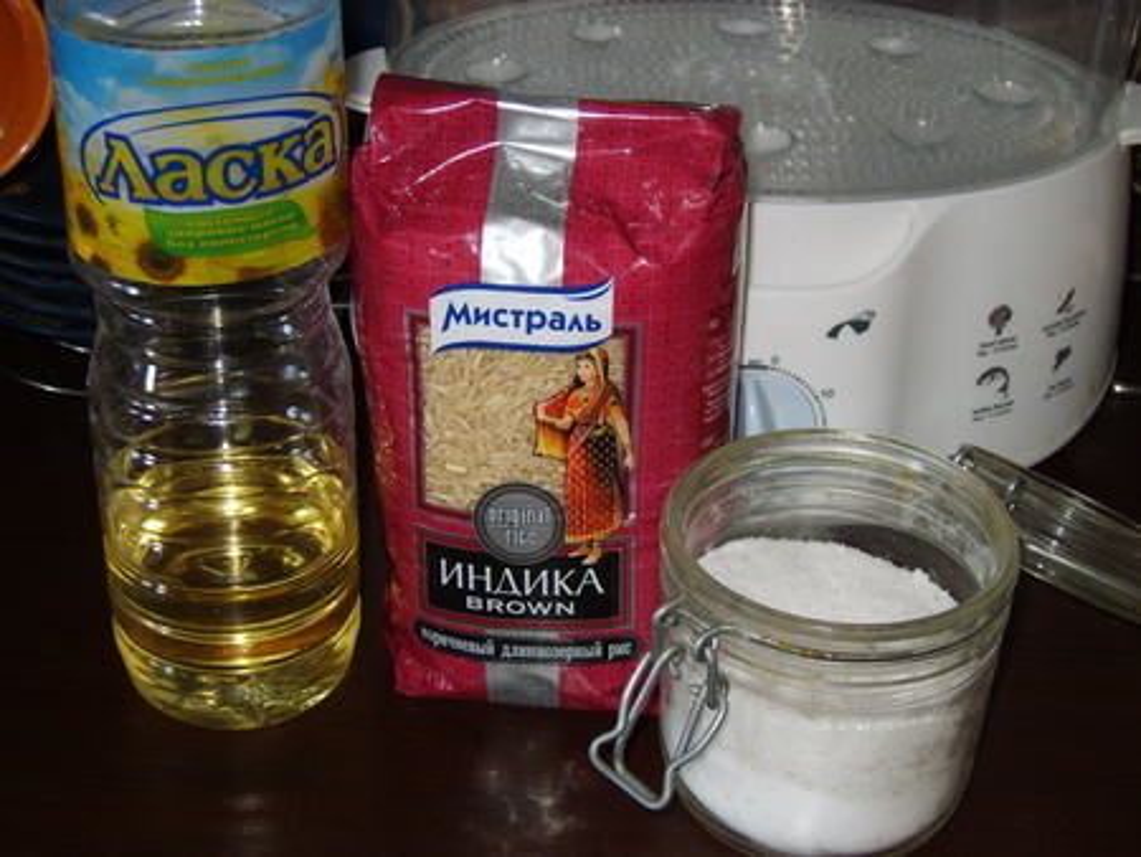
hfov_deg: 31.2
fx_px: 2045
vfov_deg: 23.7
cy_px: 428
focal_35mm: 62
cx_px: 570
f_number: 3.8
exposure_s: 1/45
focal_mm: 13
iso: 100
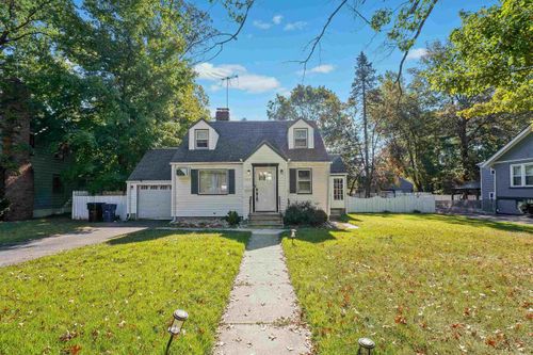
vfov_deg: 73.4
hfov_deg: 96.4
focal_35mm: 16
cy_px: 178
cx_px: 266
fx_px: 238
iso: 250
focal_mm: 16.1
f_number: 22
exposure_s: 1/20
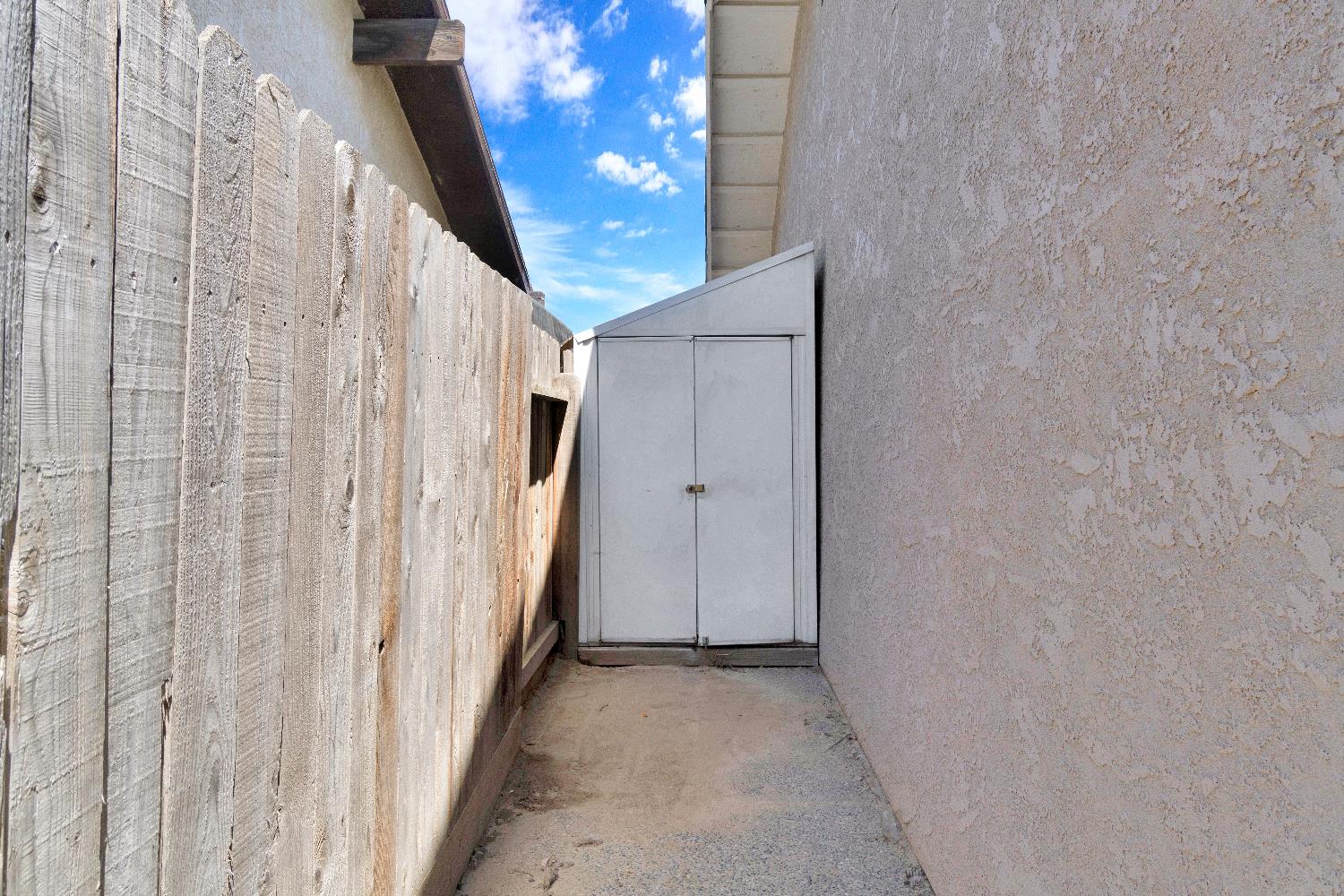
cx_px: 672
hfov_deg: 73.7
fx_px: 896
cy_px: 448
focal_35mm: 24
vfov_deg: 53.1
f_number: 8
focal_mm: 16
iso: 400
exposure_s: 1/500
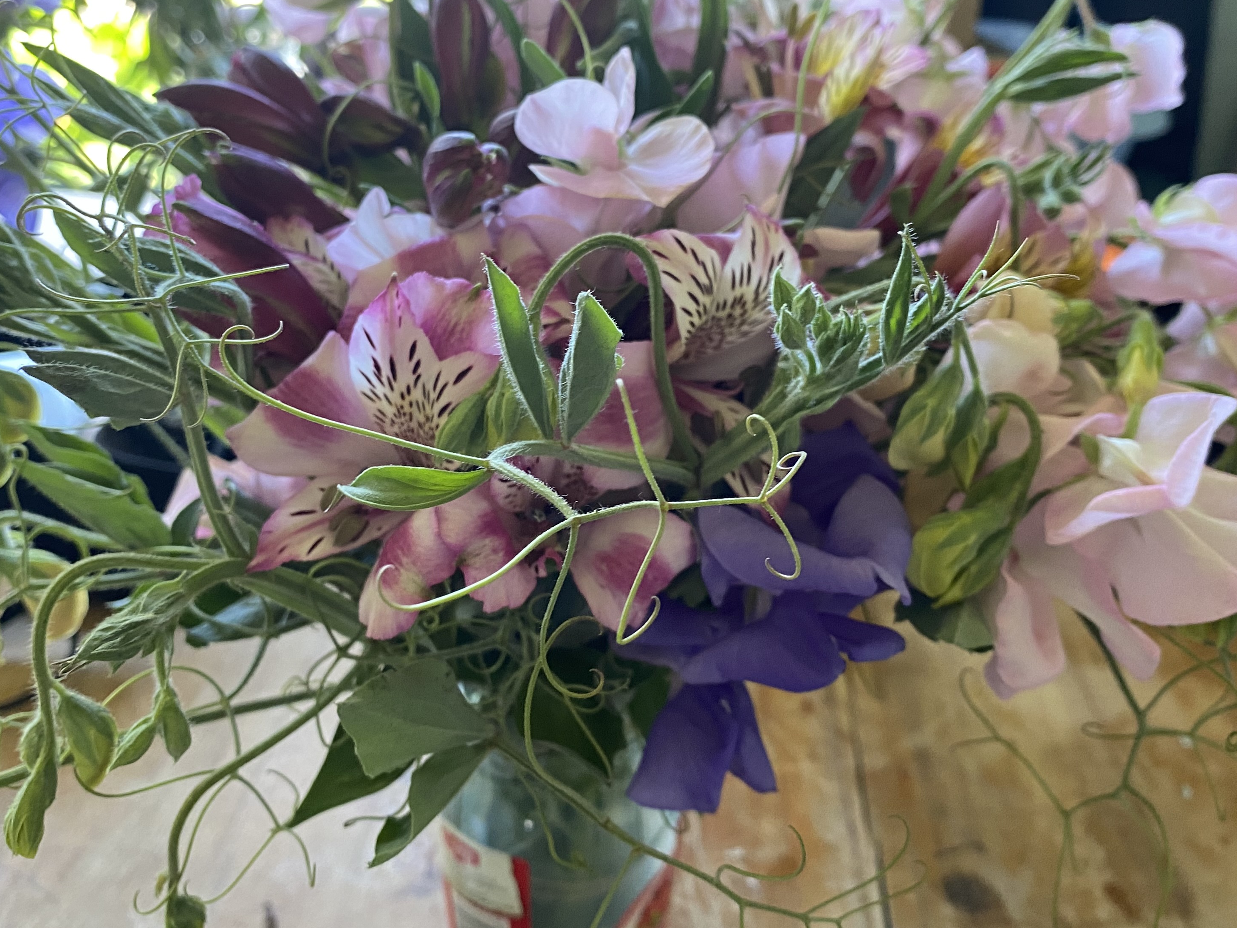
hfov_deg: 51.4
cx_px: 616
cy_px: 436
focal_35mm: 36
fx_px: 1286
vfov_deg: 39.6
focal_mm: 4.25
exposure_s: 1/60
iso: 160
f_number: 1.8
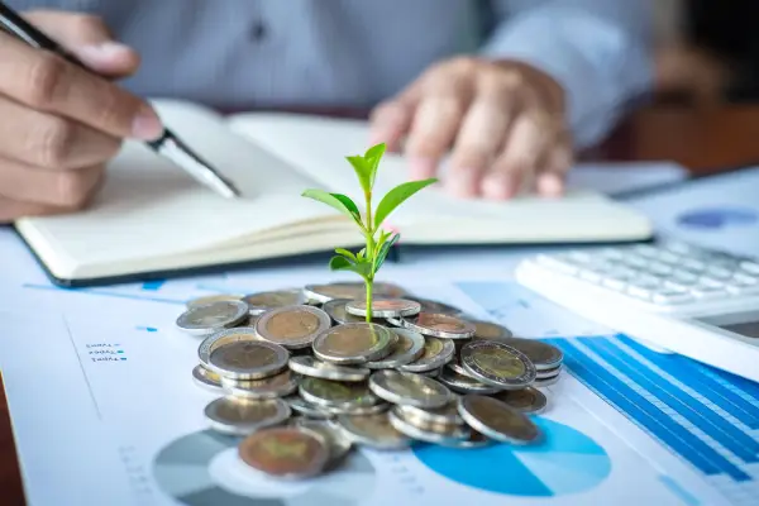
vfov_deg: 25.5
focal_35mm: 53
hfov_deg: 37.5
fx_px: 1117
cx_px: 380
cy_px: 253
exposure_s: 1/100
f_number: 2.8
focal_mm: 35
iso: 400
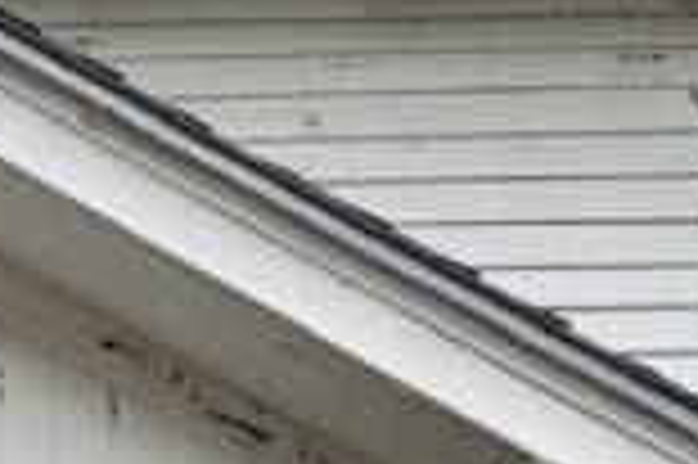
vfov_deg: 7.7
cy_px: 1099
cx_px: -428
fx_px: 3196
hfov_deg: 11.8
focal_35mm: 165
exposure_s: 1/428
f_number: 1.78
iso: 80
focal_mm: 6.76
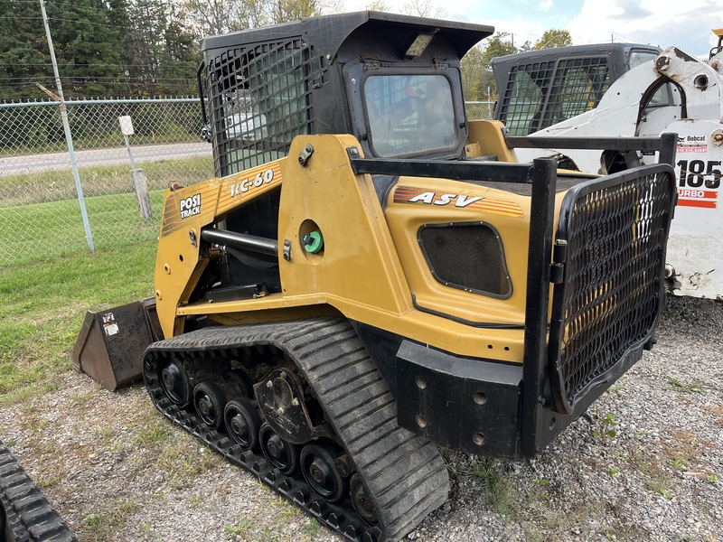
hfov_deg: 67.3
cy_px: 271
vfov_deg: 53.1
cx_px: 362
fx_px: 543
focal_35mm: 26
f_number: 1.6
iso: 50
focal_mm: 5.1
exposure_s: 1/348
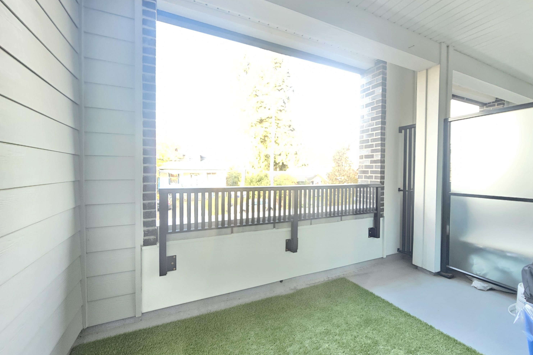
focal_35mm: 14
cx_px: 273
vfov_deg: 81.2
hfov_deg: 104.2
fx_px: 207
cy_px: 174
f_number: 2.2
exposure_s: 1/30
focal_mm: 2.2
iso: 640
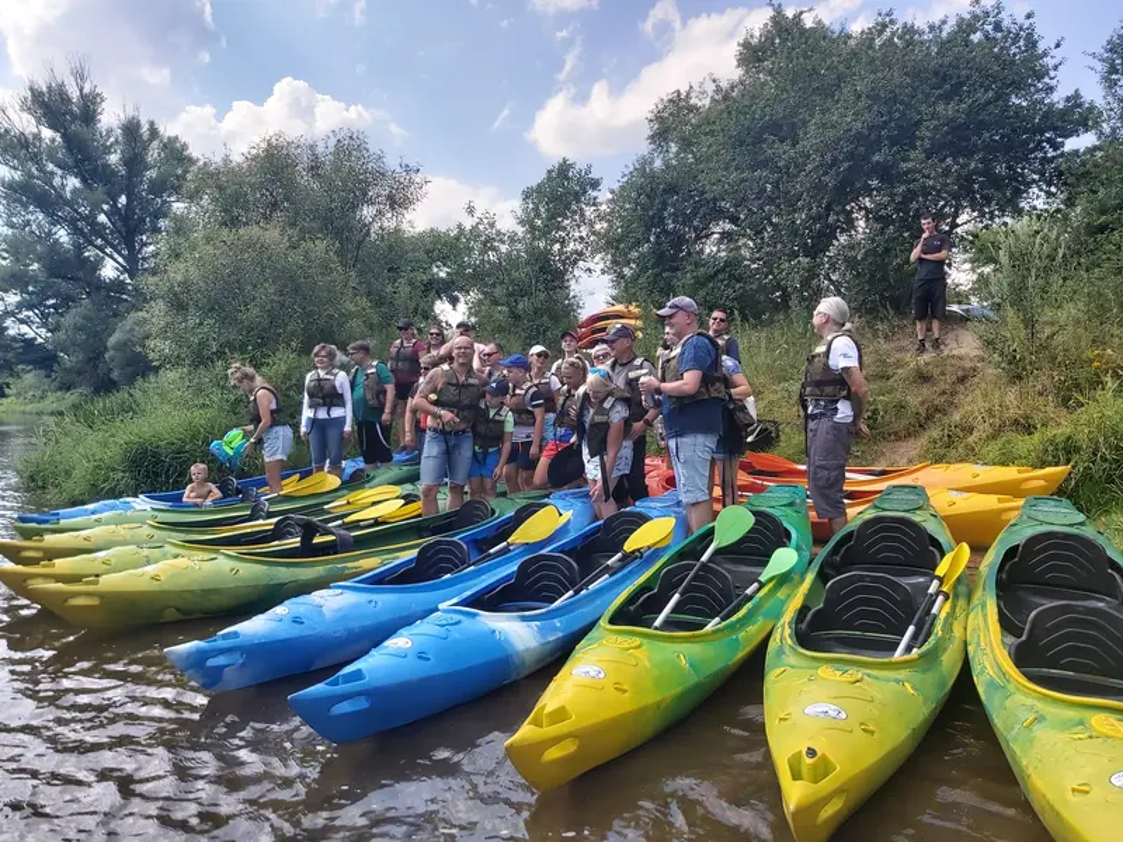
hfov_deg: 67.3
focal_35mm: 26
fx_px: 843
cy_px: 421
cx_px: 562
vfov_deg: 53.1
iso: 64
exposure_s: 1/1295
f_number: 1.7
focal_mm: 3.92
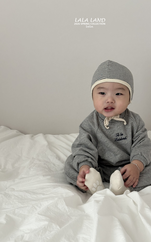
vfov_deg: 39.6
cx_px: 90
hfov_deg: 25.3
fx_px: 336
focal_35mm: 51
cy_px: 121
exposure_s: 1/60
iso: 250
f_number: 1.78
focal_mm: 6.86
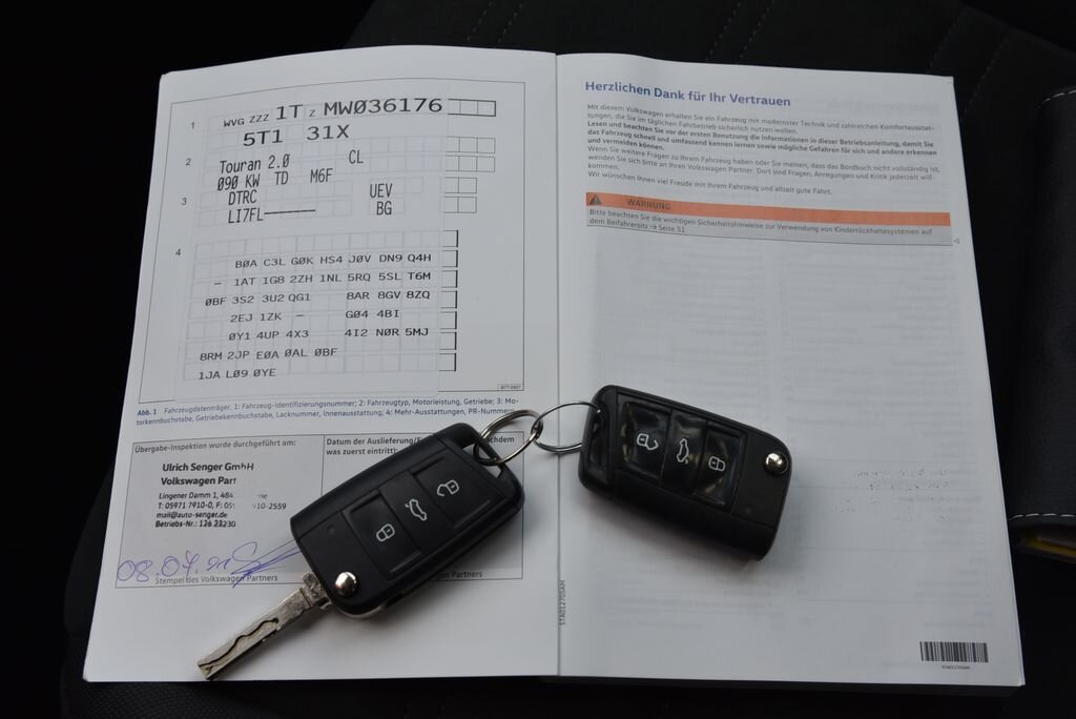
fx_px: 1435
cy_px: 360
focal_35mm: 48
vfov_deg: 28.1
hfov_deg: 41.1
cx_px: 538
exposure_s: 1/200
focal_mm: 48
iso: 500
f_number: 7.1
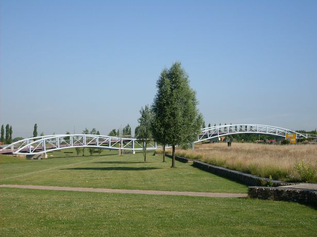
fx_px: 650
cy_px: 118
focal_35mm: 71
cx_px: 158
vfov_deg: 20.7
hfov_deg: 27.4
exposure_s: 1/1000
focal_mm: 11.7
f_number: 3.7
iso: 80
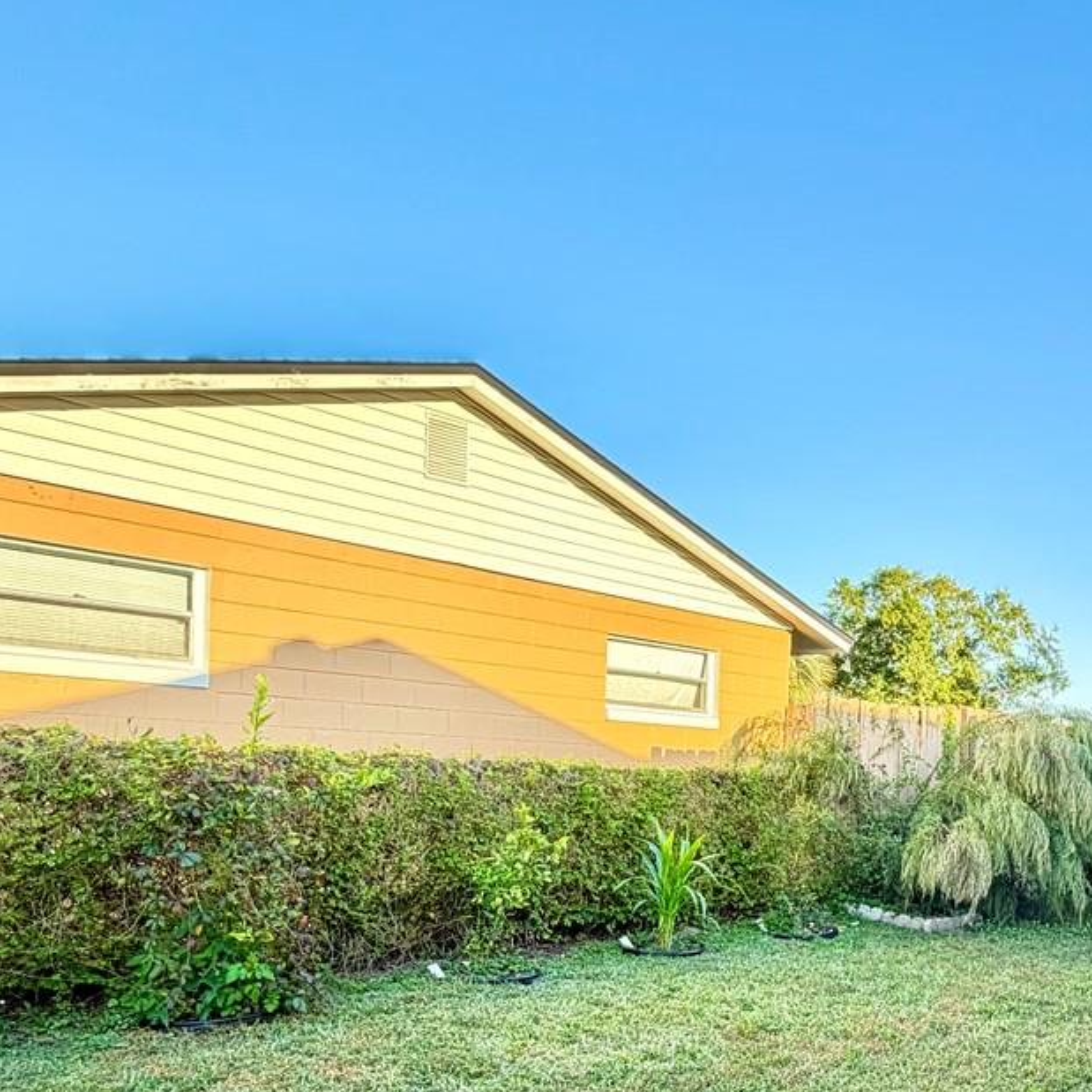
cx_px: 1014
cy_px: 801
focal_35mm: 32
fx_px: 1142
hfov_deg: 45.5
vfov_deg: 49.3
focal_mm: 2.22
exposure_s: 1/121
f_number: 2.2
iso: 64
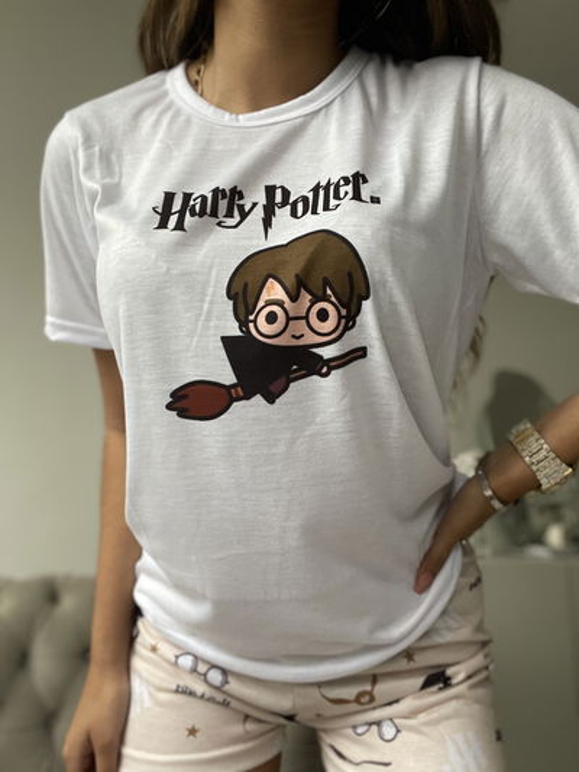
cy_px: 386
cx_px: 290
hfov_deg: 46.8
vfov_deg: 60.0
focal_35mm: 30
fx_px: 669
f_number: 2.2
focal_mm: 2.71
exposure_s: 1/45
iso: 125
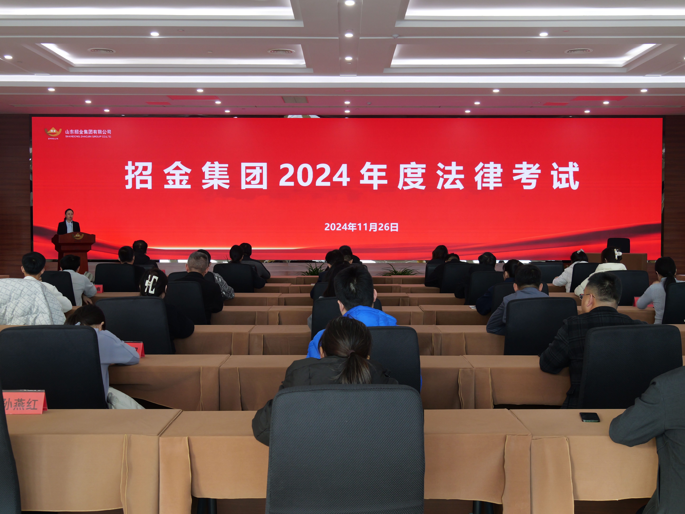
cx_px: 342
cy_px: 257
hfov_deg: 39.6
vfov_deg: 30.3
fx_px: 950
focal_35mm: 48
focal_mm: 24
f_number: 5.6
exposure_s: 1/25
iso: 500
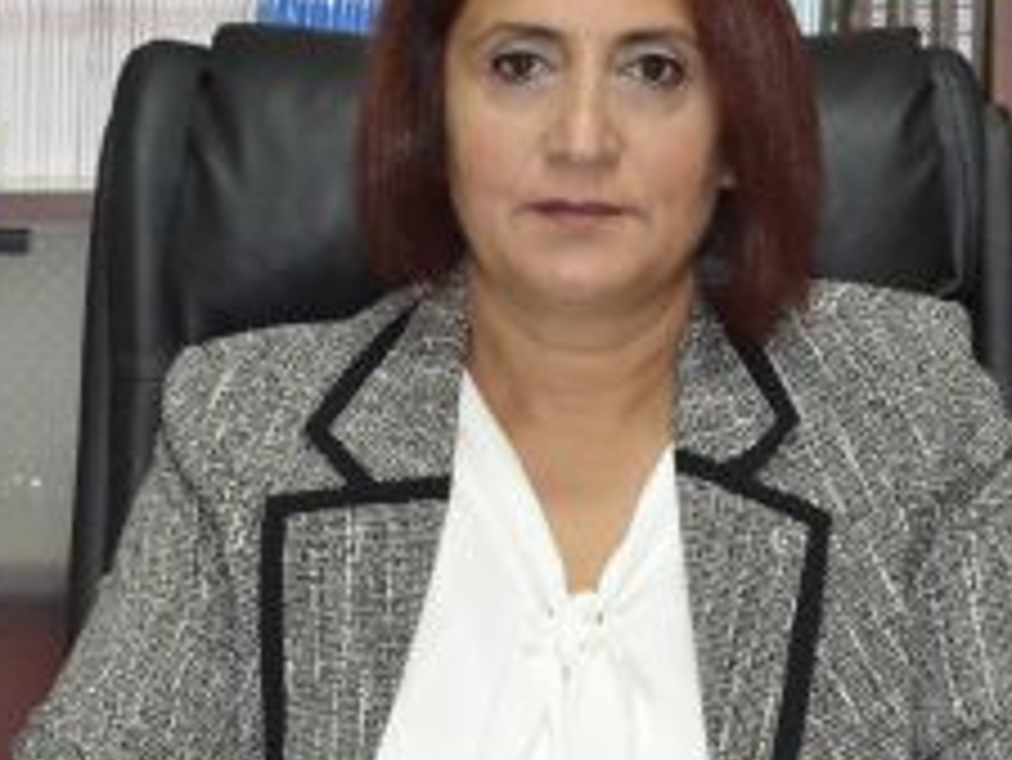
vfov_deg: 9.3
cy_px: 402
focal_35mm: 160
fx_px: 4680
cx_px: 270
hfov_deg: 12.3
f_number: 8
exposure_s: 1/60
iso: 5000
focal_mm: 50
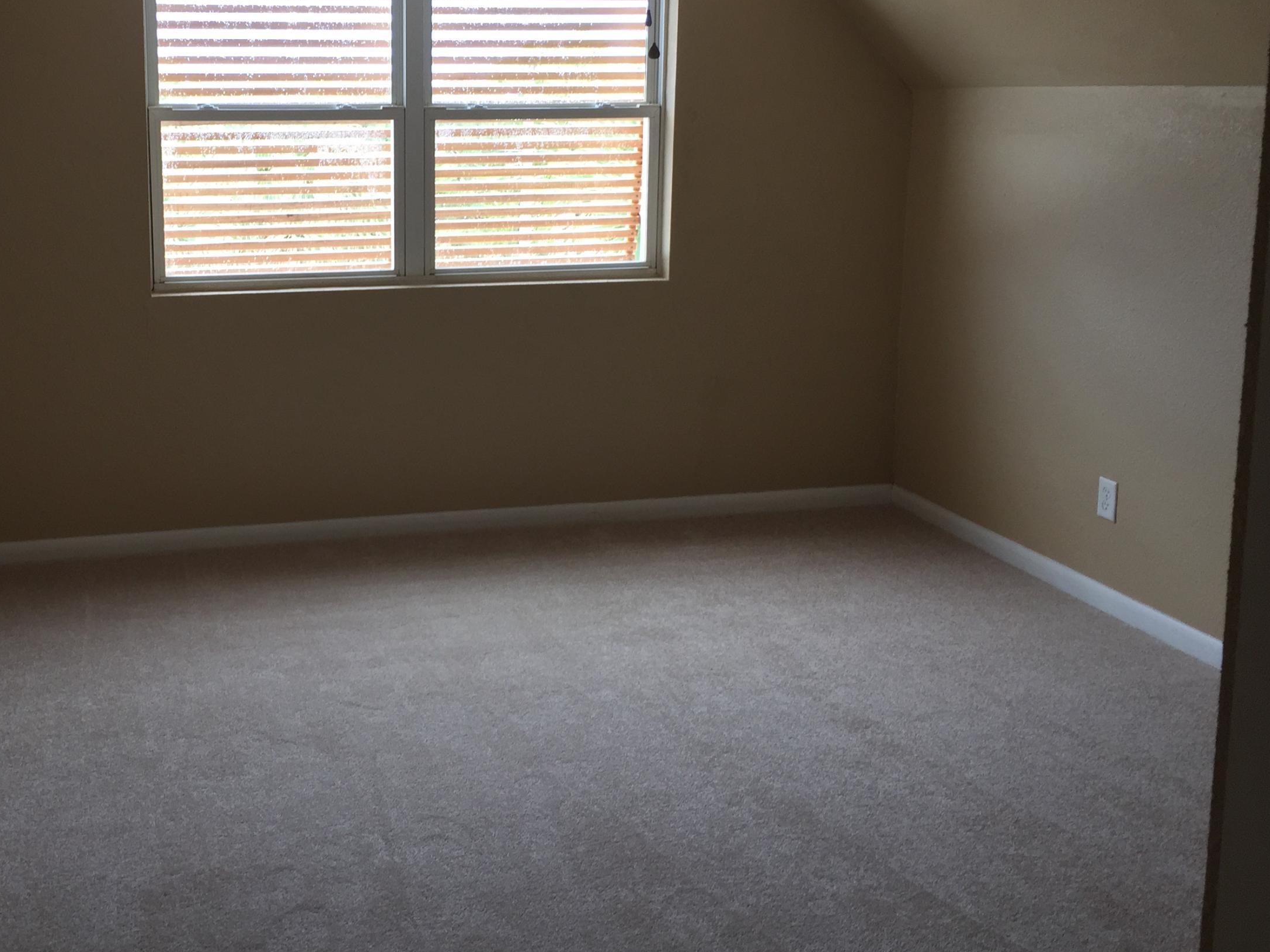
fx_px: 1467
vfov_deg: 35.7
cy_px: 344
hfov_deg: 46.1
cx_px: 433
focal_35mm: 40
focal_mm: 4.15
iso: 40
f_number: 2.2
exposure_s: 1/60
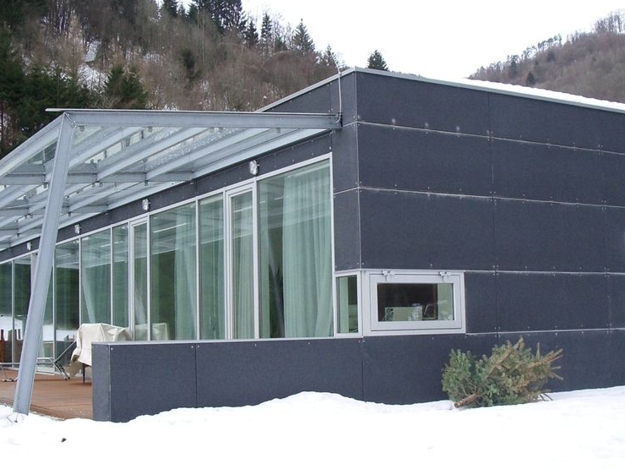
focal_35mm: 53
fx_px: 957
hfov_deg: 36.2
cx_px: 306
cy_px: 243
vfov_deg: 27.5
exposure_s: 1/200
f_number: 4.3
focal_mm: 5.8
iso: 80
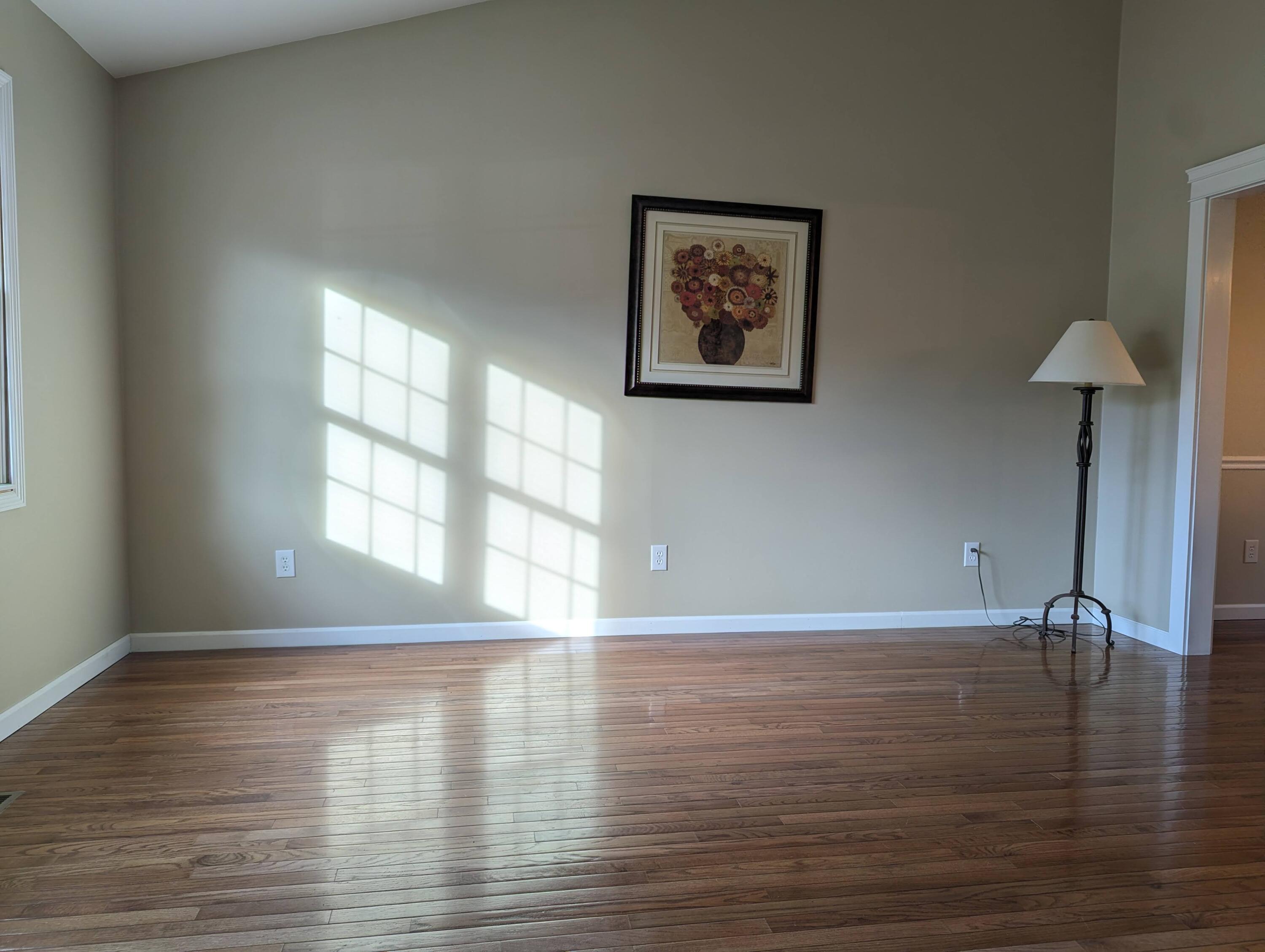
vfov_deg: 56.9
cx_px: 632
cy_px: 476
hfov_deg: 71.5
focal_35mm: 24
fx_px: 878
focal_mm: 6.81
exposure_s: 1/208
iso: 47
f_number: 1.85
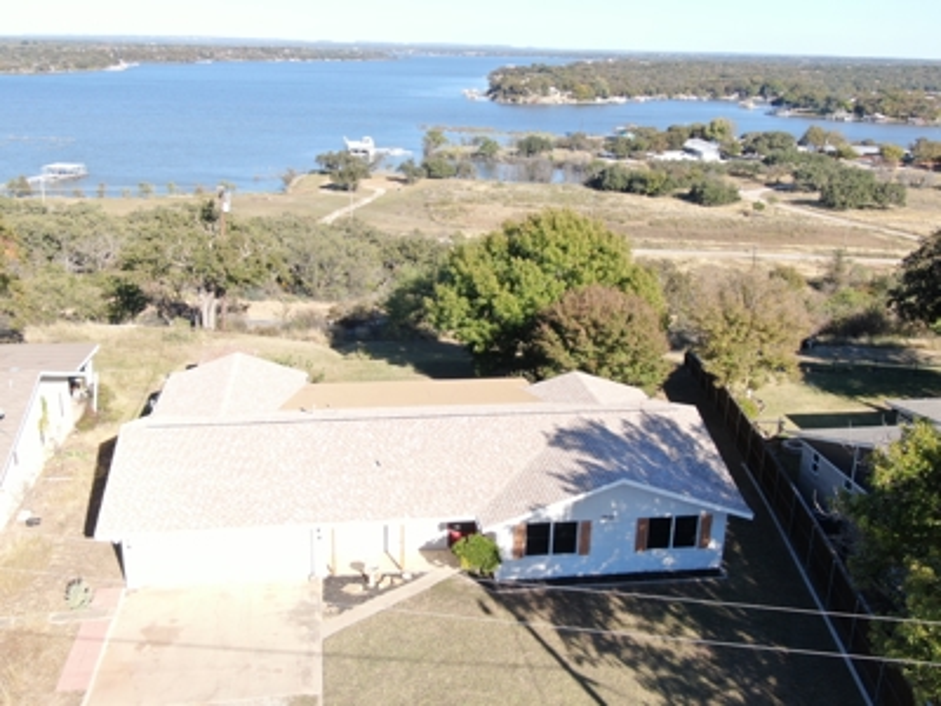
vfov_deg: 39.7
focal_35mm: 36
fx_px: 979
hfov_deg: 51.4
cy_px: 353
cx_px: 470
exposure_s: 1/400
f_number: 3.3
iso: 100
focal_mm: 6.08
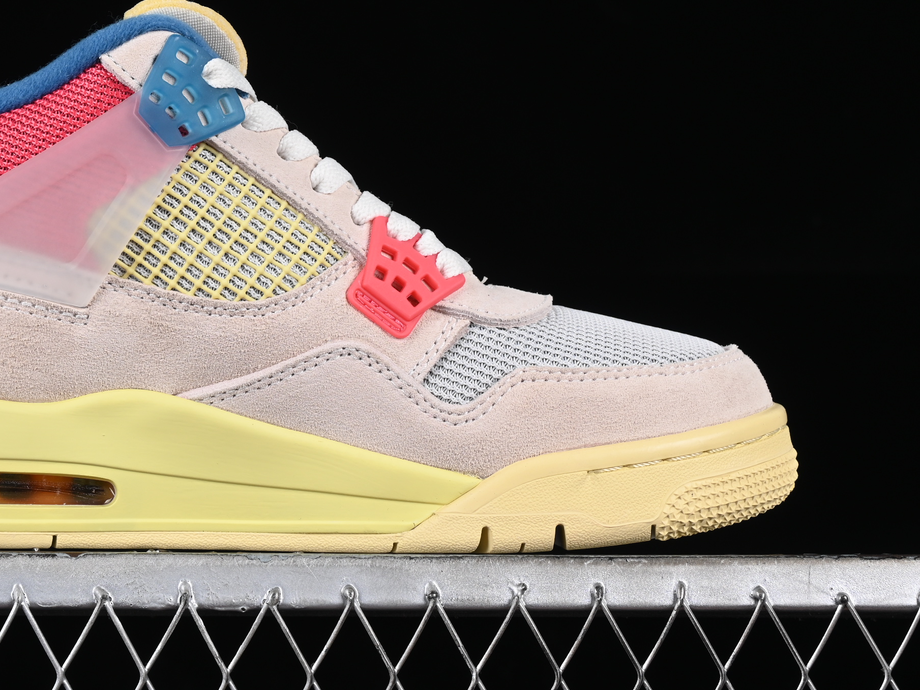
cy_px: 268
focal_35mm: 111
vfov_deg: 13.3
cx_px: 253
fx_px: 2949
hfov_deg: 17.6
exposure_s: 1/80
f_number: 8
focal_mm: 50
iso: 160
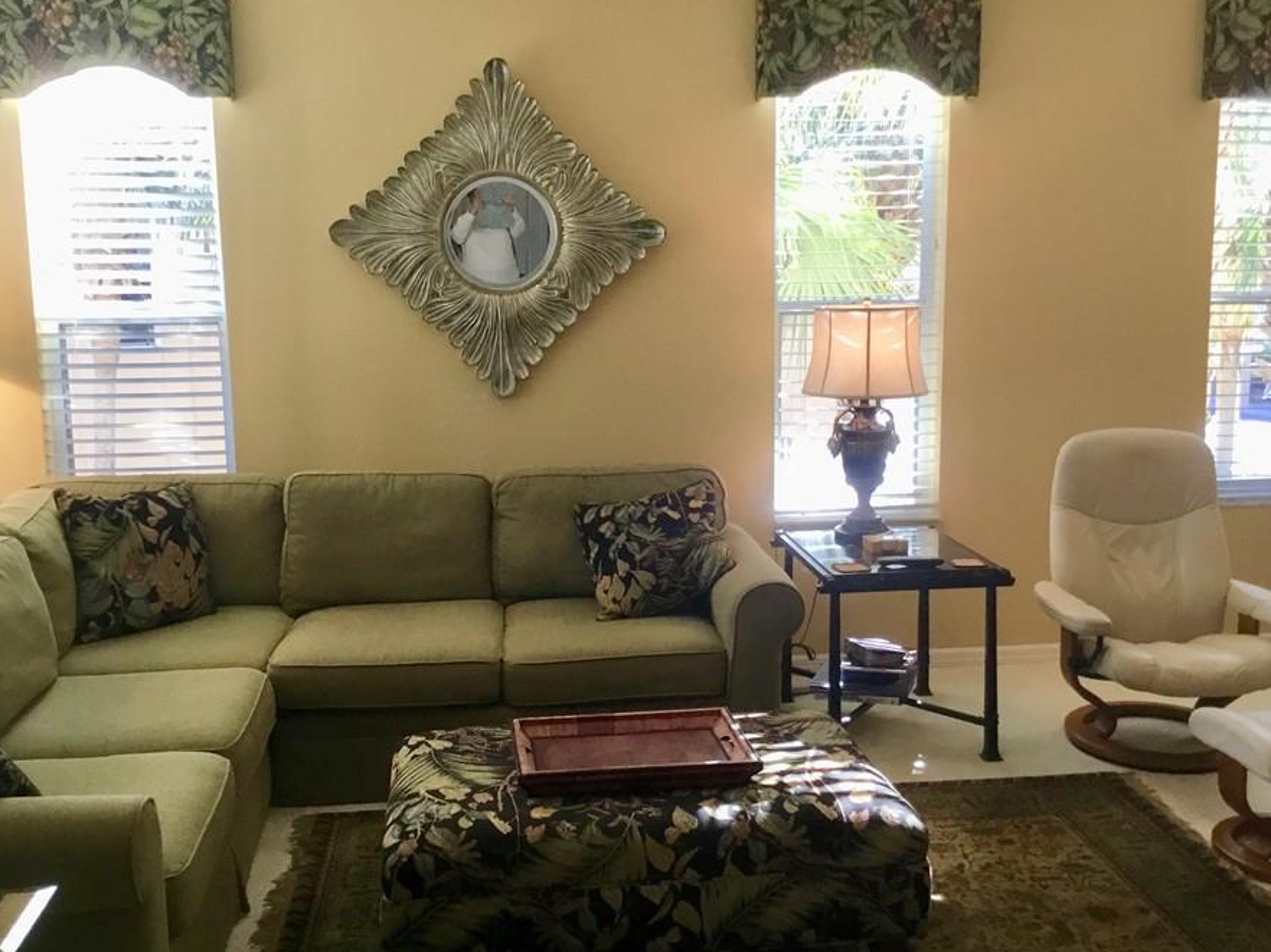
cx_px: 628
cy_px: 442
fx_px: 1321
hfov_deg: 51.4
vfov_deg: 39.6
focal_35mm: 36
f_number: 2.4
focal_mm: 3.3
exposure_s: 1/30
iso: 40
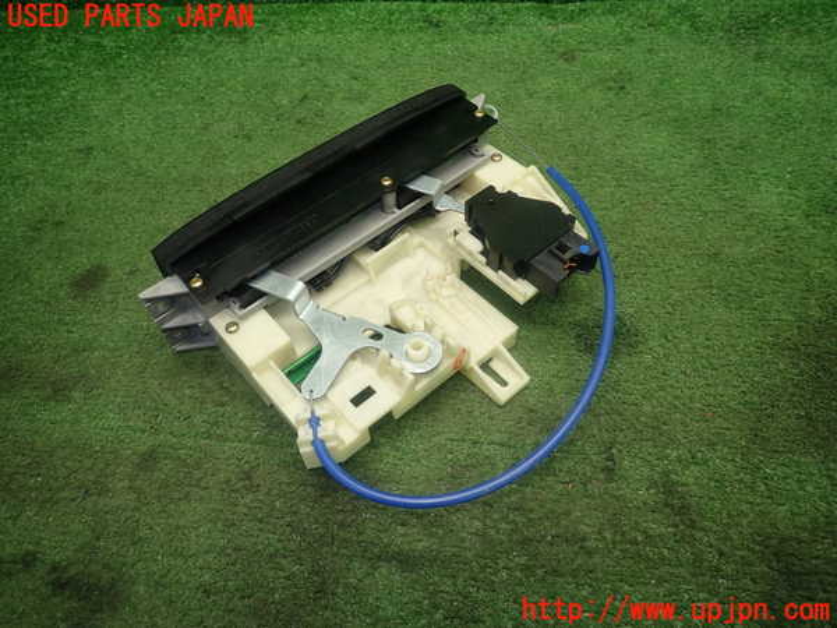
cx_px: 418
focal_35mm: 25
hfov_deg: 69.4
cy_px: 314
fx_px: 604
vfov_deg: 54.9
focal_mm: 4.5
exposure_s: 1/60
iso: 160
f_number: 2
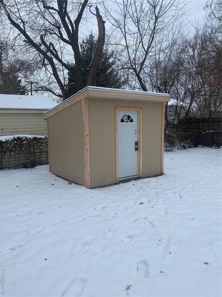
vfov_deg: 67.3
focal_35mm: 26
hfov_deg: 53.0
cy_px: 148
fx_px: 222
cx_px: 111
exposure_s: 1/1043
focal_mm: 4.25
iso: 32
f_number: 1.8
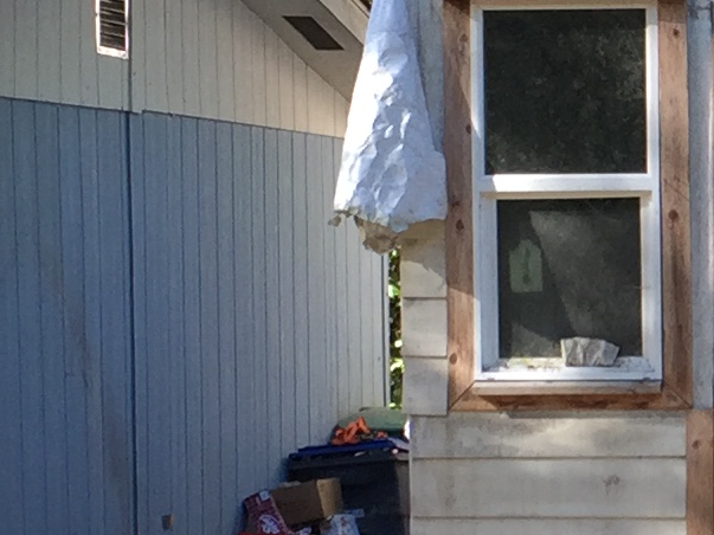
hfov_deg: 12.1
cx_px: 1025
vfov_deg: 9.4
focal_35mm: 157
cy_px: 362
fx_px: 3238
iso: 32
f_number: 2.2
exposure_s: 1/120
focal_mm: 4.15
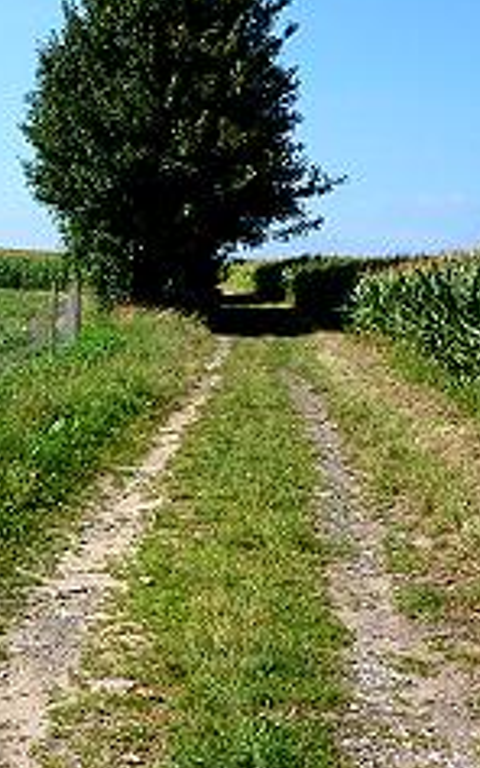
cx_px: 88
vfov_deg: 42.6
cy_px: 358
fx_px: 984
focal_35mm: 47
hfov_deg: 26.8
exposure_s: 1/500
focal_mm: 4.1
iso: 80
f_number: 4.5
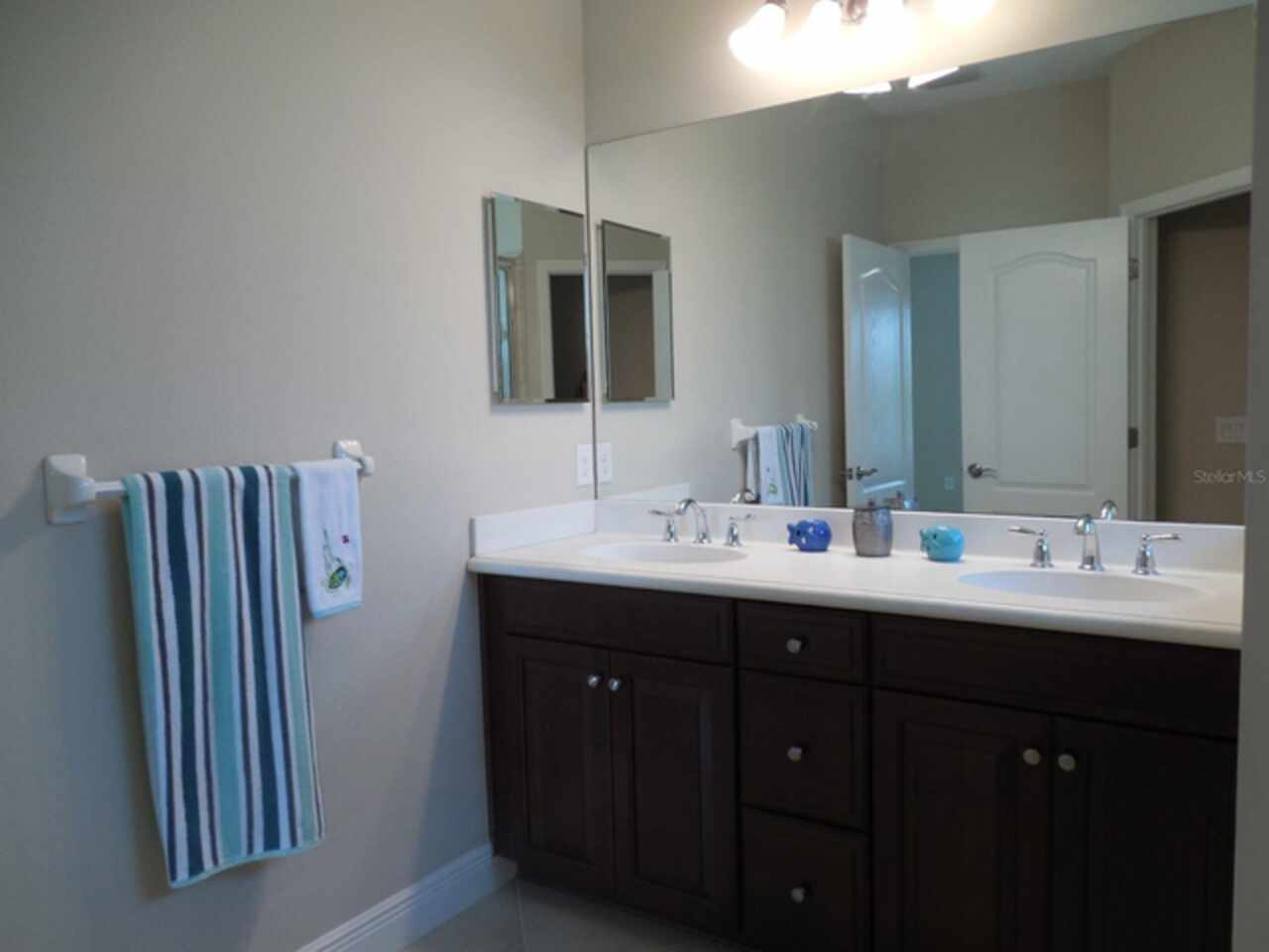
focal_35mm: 25
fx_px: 916
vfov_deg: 54.9
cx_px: 634
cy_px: 476
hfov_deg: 69.4
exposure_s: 1/30
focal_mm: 4.5
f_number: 3.3
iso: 140
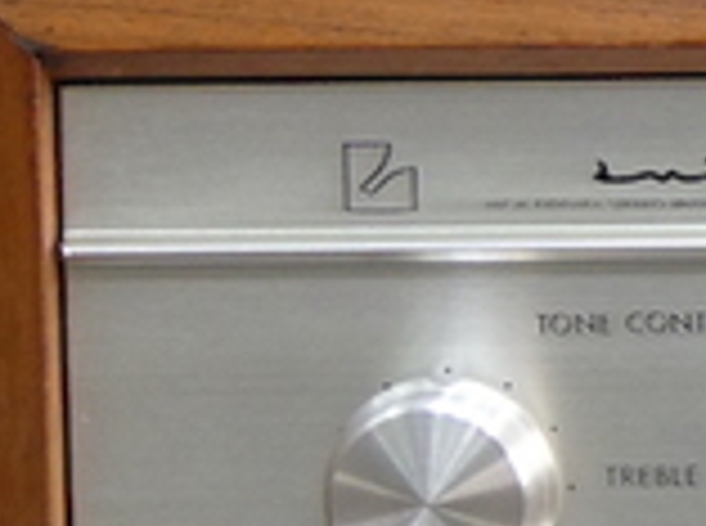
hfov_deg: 3.3
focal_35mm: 601
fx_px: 12229
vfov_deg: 2.5
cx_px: 1758
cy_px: 535
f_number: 5
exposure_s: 1/10
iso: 200
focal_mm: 17.5
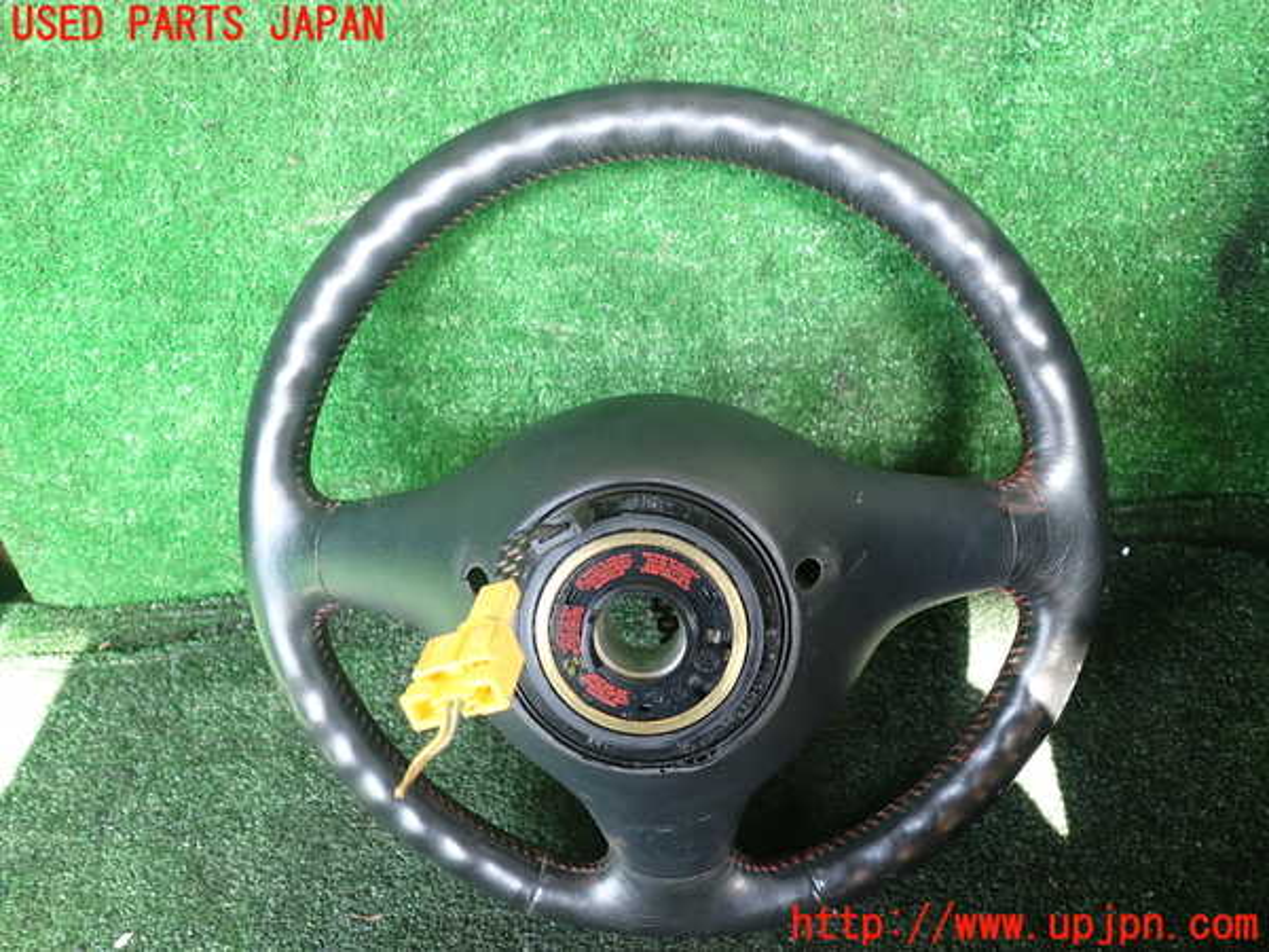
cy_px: 476
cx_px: 634
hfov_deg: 60.0
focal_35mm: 30
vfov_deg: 46.8
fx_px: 1100
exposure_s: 1/60
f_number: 2.3
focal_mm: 5.4
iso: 200
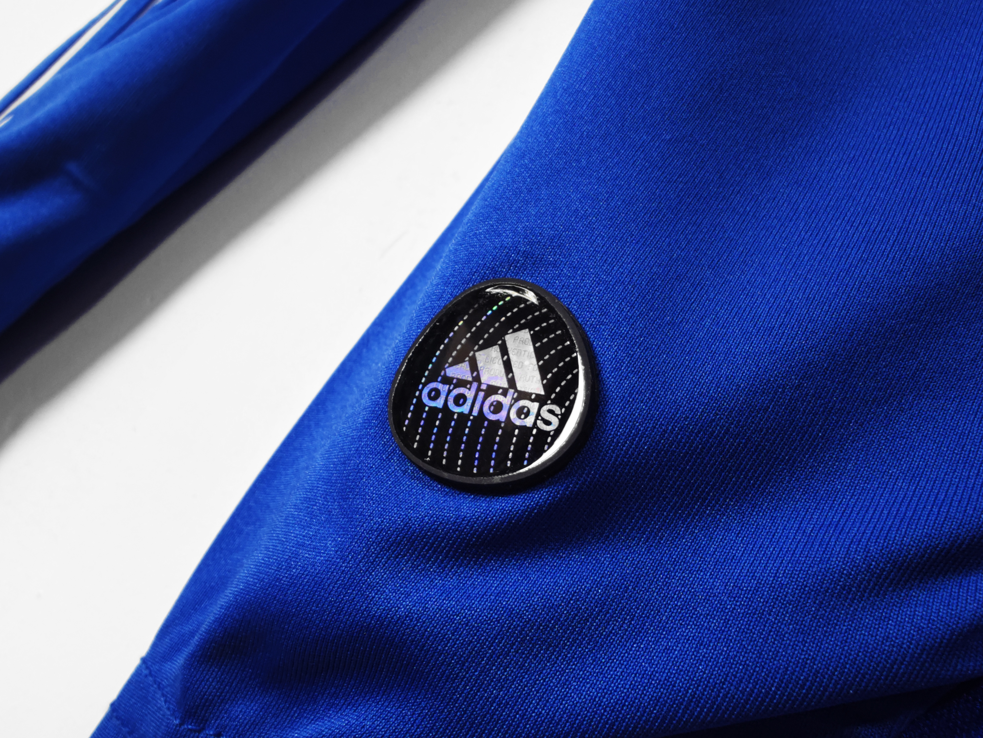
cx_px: 492
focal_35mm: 23
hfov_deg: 73.9
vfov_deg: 58.9
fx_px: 653
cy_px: 369
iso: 115
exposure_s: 1/100
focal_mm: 2.59
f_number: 2.2
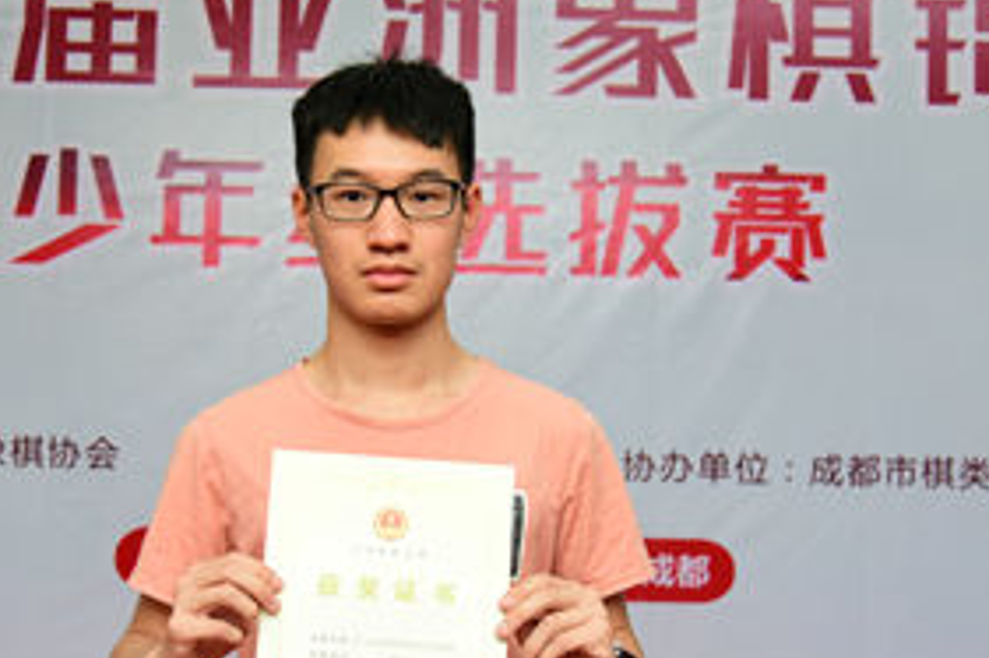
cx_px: 394
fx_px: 1565
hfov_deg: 34.9
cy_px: 389
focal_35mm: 57
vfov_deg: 23.7
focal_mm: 40
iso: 2000
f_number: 4.5
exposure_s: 1/160
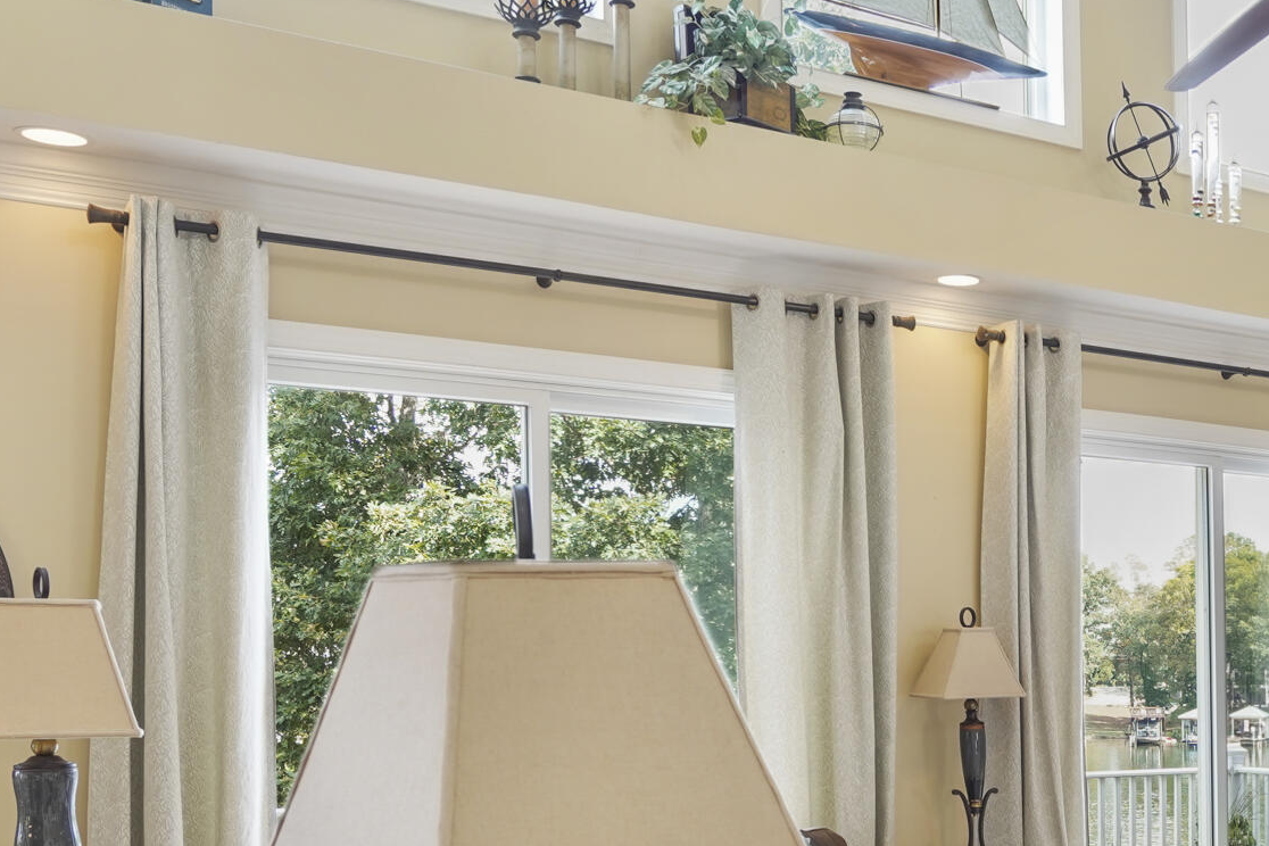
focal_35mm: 43
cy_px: 802
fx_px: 1516
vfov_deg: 29.6
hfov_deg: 42.4
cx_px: 1093
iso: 400
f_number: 5.6
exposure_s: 1/40
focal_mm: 16
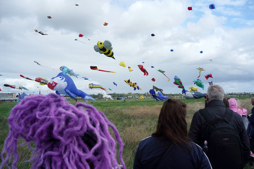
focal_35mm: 28
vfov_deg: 46.3
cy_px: 84
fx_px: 197
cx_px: 127
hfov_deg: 65.5
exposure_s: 1/640
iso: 640
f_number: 8
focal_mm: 28
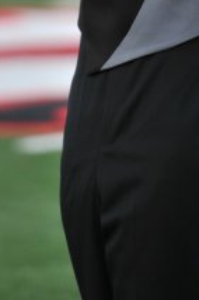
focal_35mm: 843
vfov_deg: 2.4
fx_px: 7012
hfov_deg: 1.6
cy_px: -43
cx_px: 113
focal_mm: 200
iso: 200
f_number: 2.8
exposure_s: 1/400
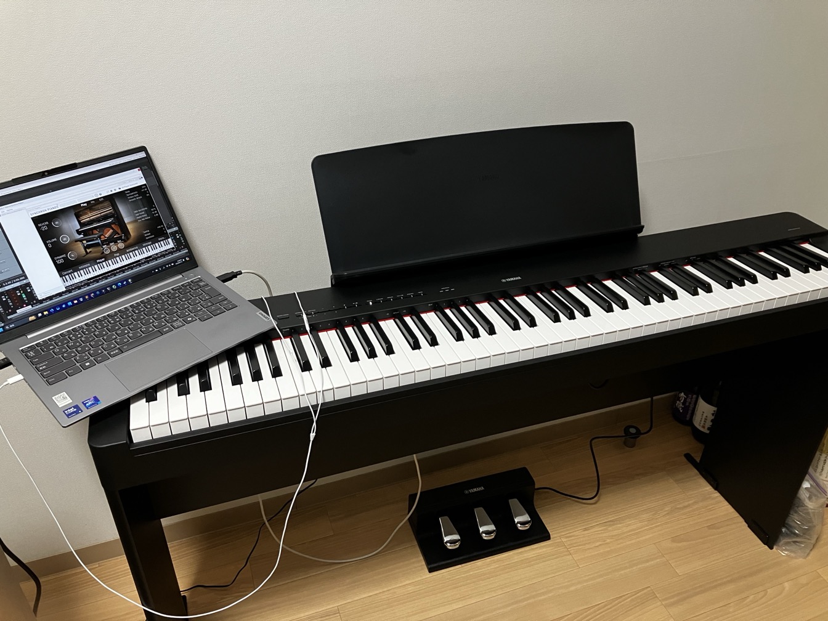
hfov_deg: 63.4
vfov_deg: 49.7
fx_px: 670
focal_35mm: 28
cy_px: 310
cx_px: 414
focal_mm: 3.99
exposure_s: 1/50
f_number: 1.8
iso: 200
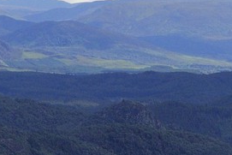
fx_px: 2850
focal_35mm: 442
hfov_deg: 4.5
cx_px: 659
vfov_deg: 3.1
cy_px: 260
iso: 400
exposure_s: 1/800
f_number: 13
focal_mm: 75
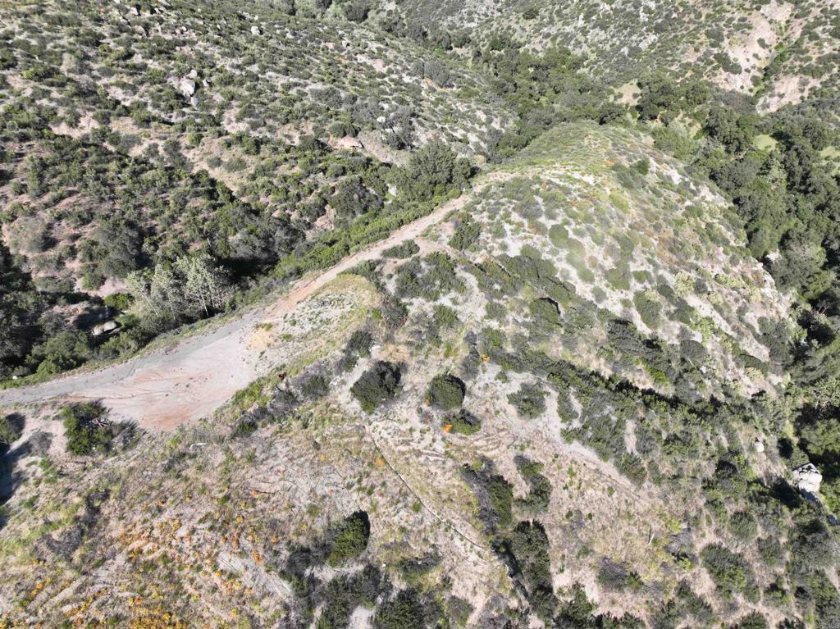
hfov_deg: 71.6
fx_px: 582
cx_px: 420
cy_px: 314
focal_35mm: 24
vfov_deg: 56.8
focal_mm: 12.29
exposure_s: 1/800
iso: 100
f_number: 2.8
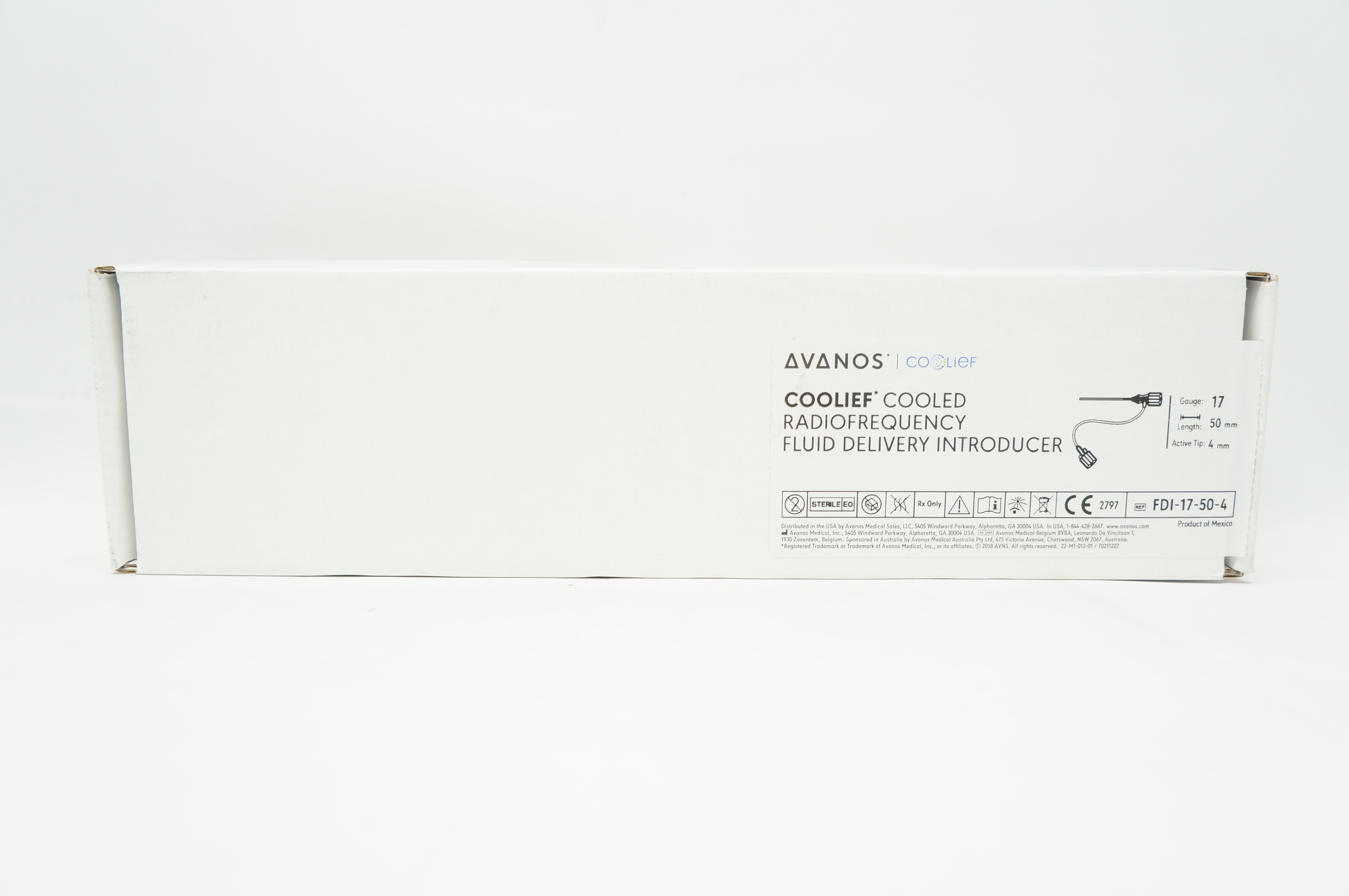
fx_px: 1235
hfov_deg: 57.3
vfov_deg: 39.9
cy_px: 448
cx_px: 674
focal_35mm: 33
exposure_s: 1/80
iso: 400
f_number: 4.5
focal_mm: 22
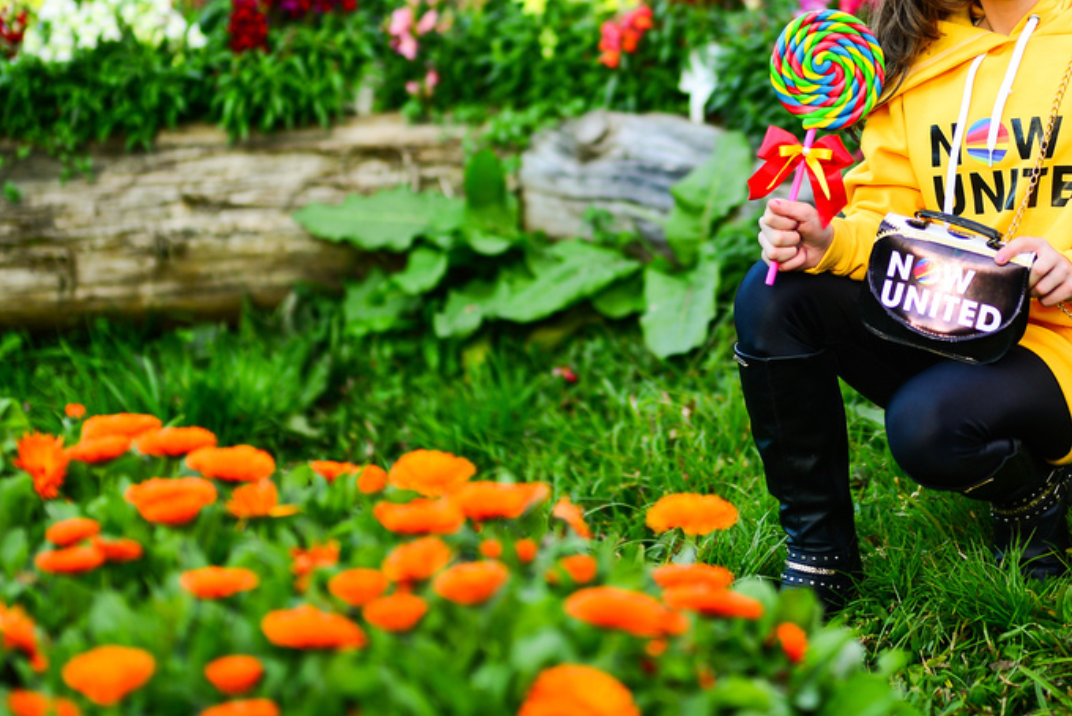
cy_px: 165
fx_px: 4468
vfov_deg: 9.1
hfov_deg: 13.7
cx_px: 720
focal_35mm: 150
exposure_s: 1/320
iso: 100
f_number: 1.4
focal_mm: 85
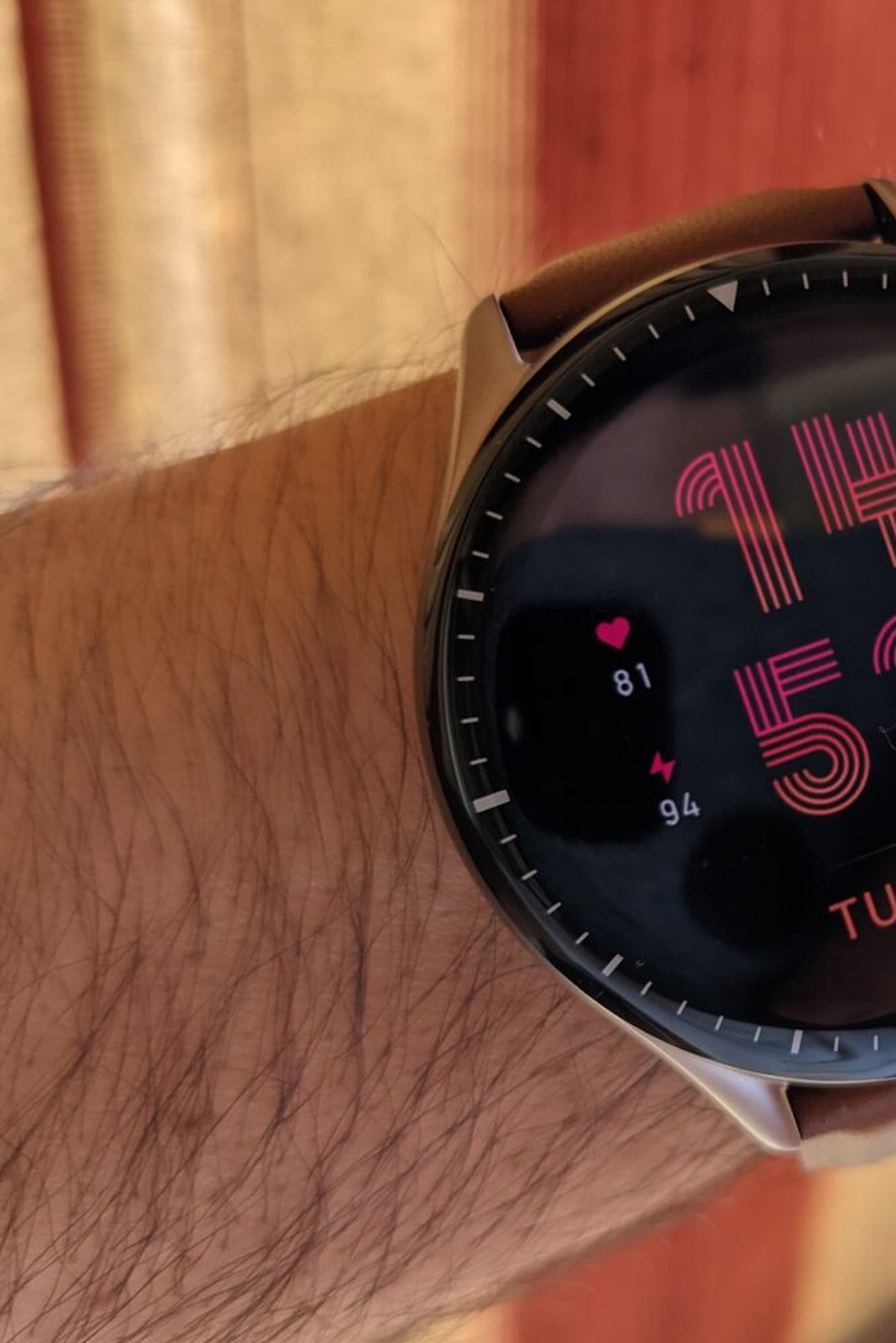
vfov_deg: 45.4
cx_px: 885
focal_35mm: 43
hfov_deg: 29.3
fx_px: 1605
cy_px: 676
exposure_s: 1/72.7
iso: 47
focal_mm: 4.38
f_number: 1.73
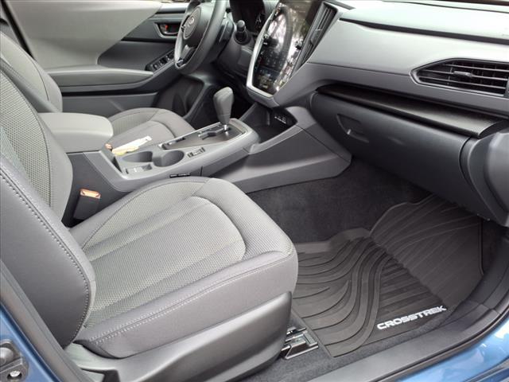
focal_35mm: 27
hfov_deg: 65.3
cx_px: 254
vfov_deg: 51.4
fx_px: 397
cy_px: 191
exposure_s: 1/120
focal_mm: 3.58
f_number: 1.9
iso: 50
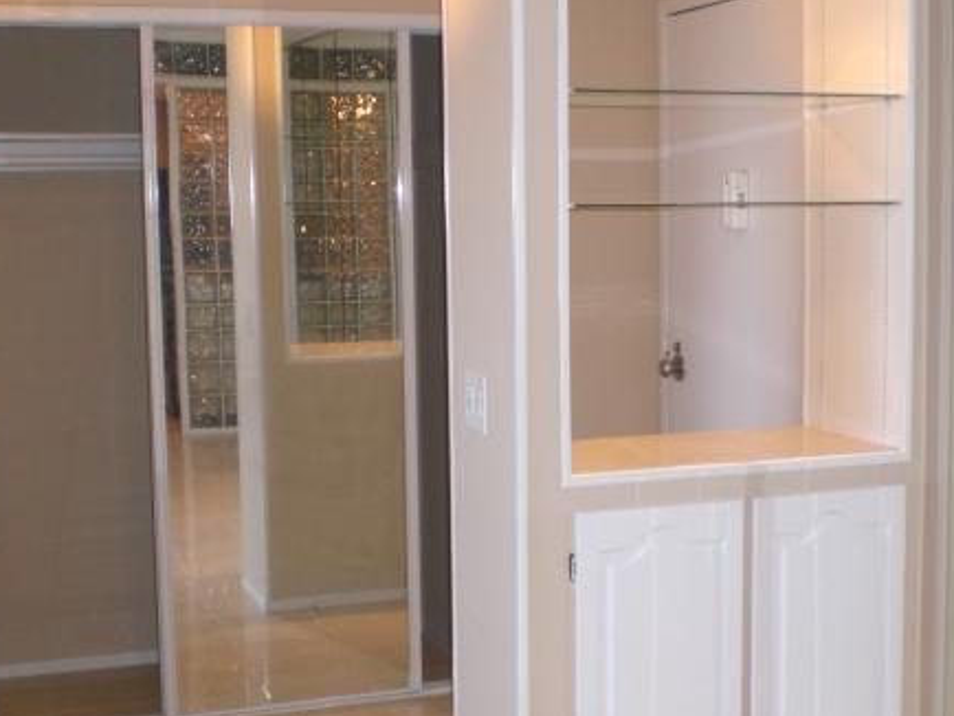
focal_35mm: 56
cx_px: 572
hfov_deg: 34.2
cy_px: 378
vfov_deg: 26.1
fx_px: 1544
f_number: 3.1
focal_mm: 6.3
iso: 200
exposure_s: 1/60
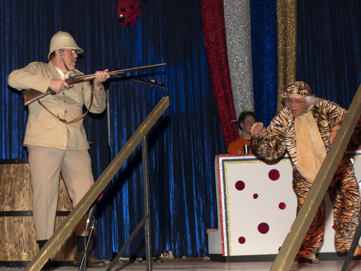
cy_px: 136
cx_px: 180
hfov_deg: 41.2
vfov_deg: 31.5
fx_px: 480
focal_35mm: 46
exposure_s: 1/50
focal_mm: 23
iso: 100
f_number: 4.6
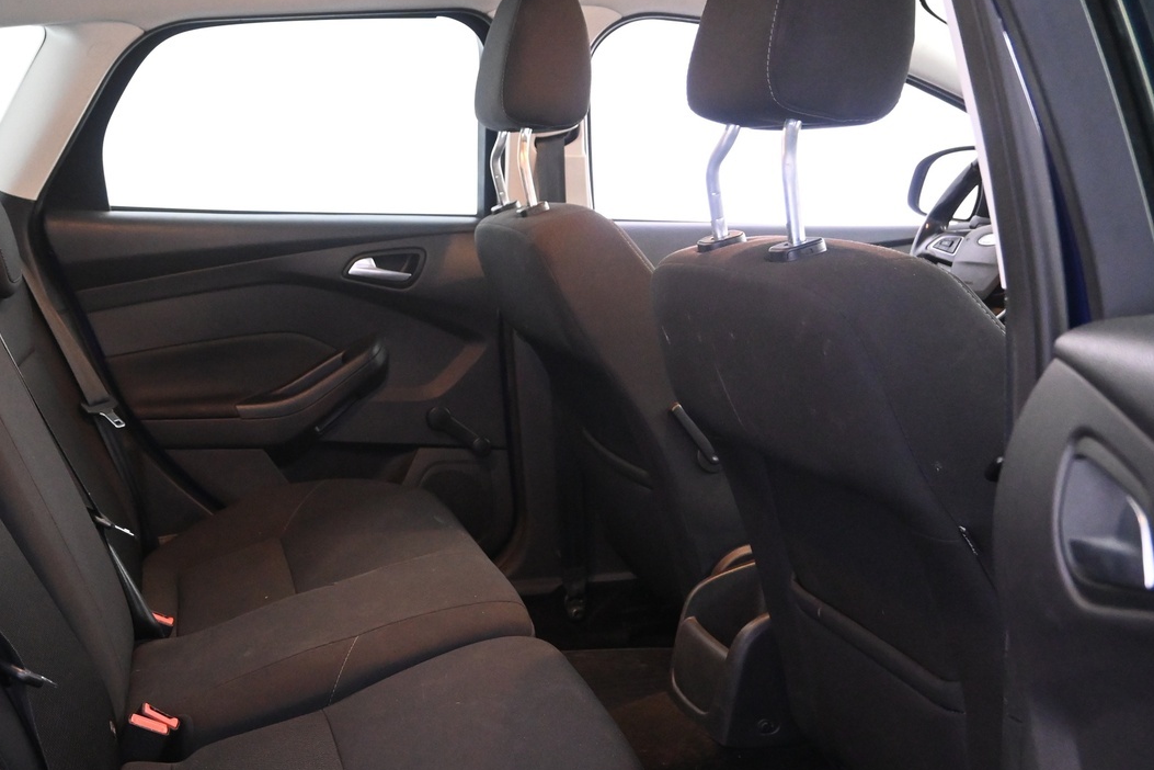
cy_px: 482
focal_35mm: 40
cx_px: 344
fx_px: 1294
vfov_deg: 32.9
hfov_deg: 46.9
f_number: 3.5
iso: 3200
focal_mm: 17.5
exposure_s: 1/25
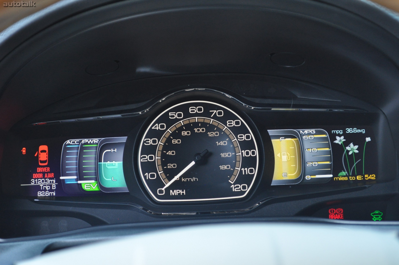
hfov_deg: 28.1
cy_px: 132
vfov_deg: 18.9
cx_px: 200
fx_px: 797
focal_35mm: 72
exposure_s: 1/60
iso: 800
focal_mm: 48
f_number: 5.3
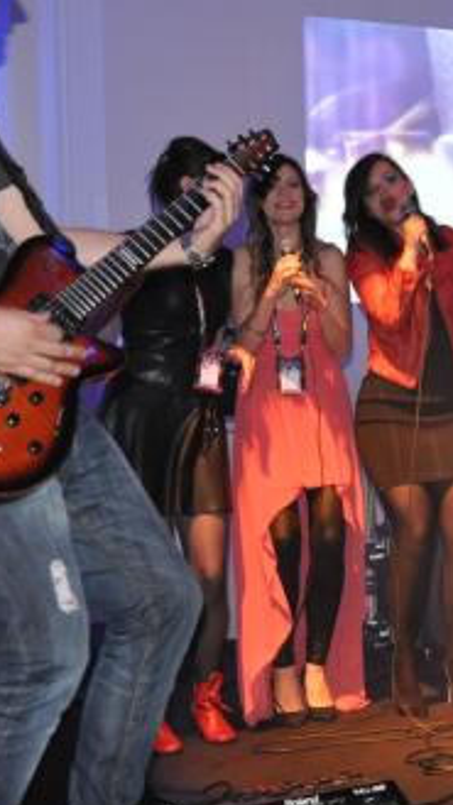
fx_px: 1367
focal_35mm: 64
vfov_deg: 32.8
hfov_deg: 17.5
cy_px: 341
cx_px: 615
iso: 800
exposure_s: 1/60
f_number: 3.8
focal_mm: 21
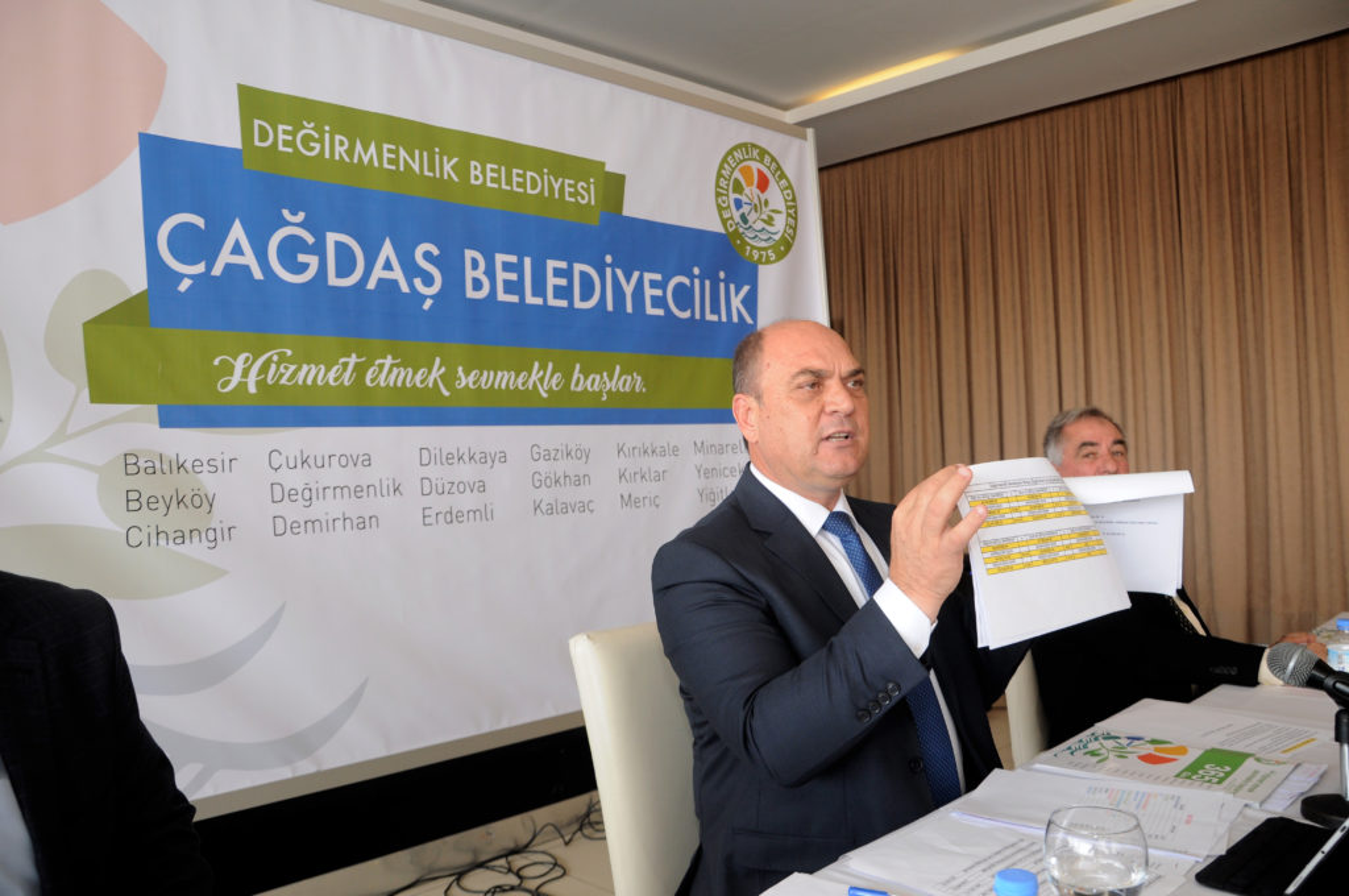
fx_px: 1010
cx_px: 674
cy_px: 448
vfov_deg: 47.8
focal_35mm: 27
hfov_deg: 67.4
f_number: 4.5
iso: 400
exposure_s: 1/60
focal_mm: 18
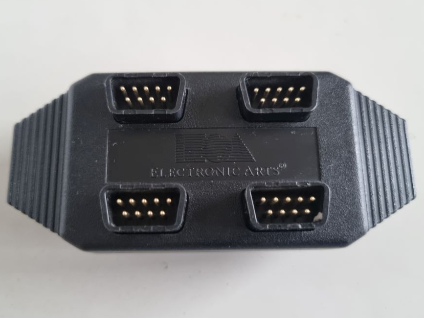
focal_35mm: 30
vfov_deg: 46.8
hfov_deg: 60.0
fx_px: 367
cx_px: 204
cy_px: 165
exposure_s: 1/25
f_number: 1.8
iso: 500
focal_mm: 5.4
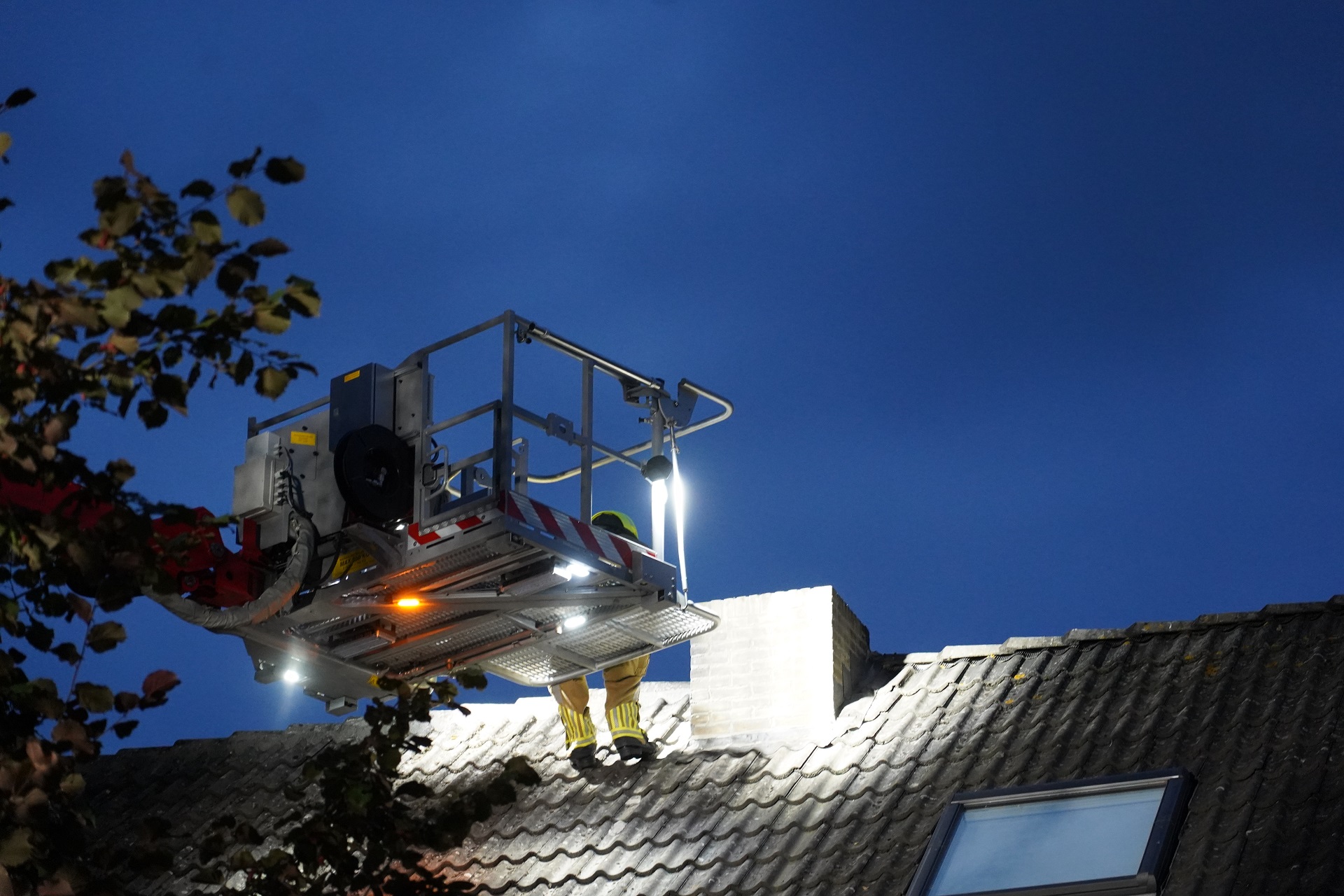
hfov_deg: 19.5
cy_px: 448
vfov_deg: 13.0
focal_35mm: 105
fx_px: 3920
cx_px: 672
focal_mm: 105
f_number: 4
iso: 6400
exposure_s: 1/160
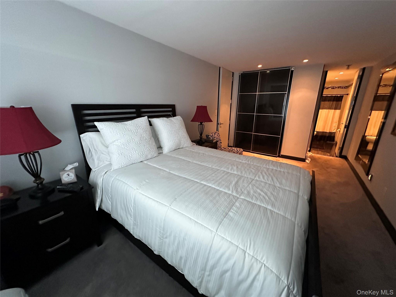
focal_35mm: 14
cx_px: 198
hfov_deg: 102.1
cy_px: 148
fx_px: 160
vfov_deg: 85.7
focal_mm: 2.22
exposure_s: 1/60
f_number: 2.2
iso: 640
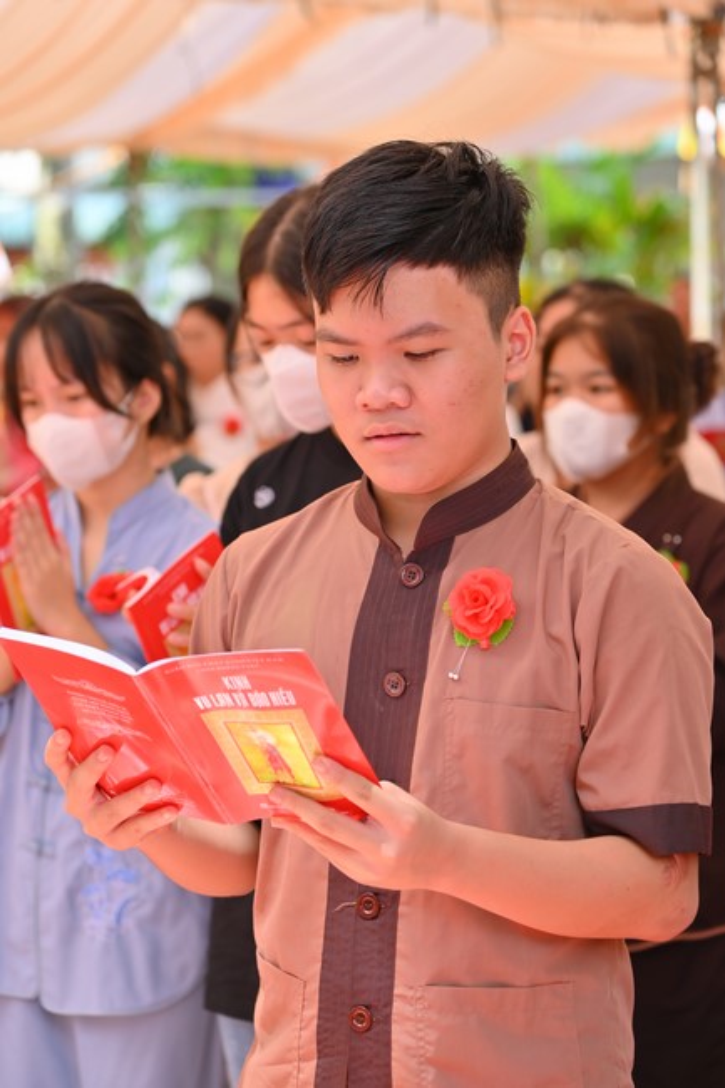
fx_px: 3324
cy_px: 544
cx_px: 362
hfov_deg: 12.4
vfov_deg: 18.6
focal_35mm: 110
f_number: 5
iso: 100
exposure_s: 1/100
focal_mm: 110
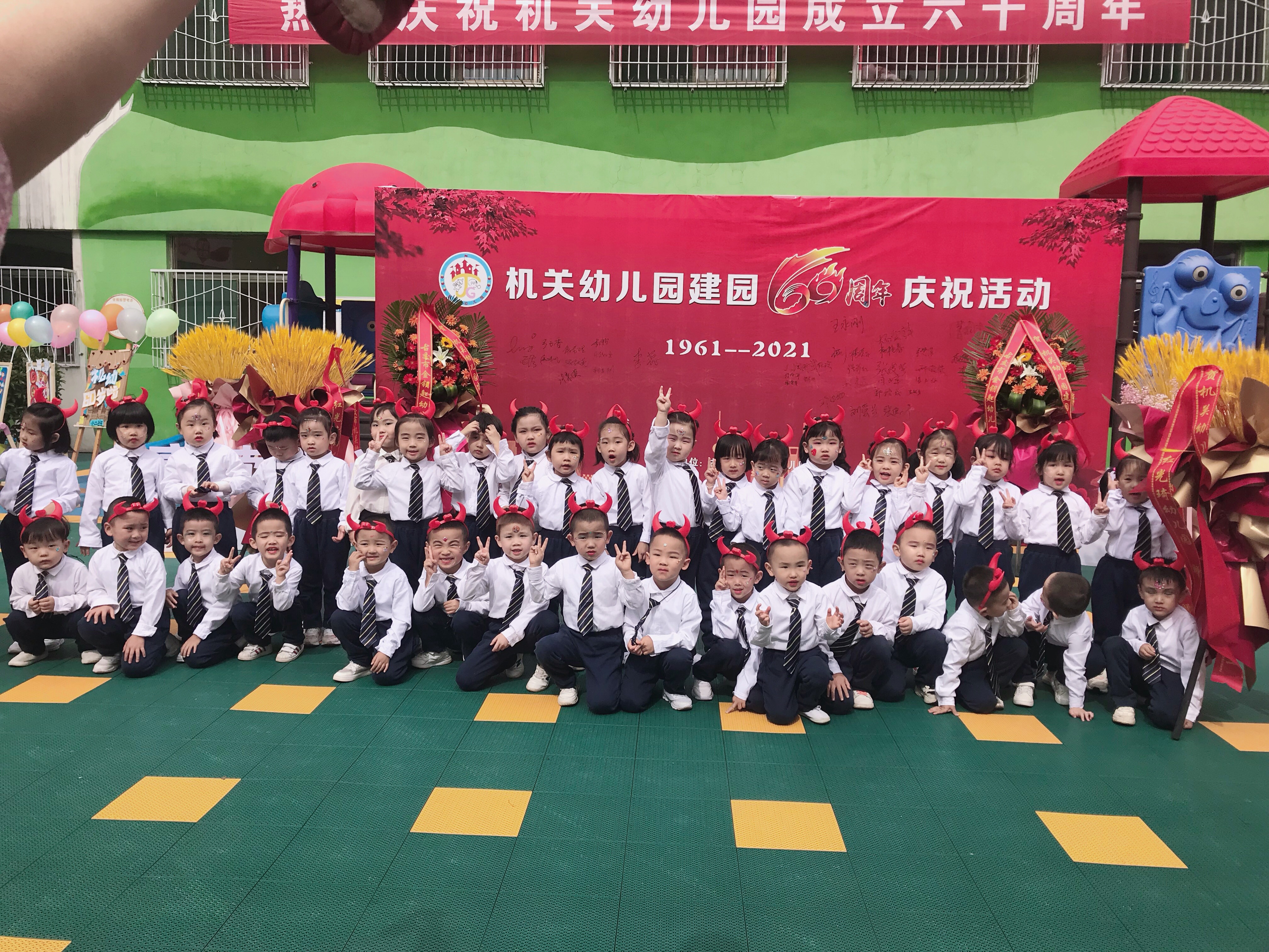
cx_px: 634
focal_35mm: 28
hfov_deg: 63.4
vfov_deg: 49.7
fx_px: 1026
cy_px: 476
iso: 20
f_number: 1.8
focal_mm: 3.99
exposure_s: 1/1570
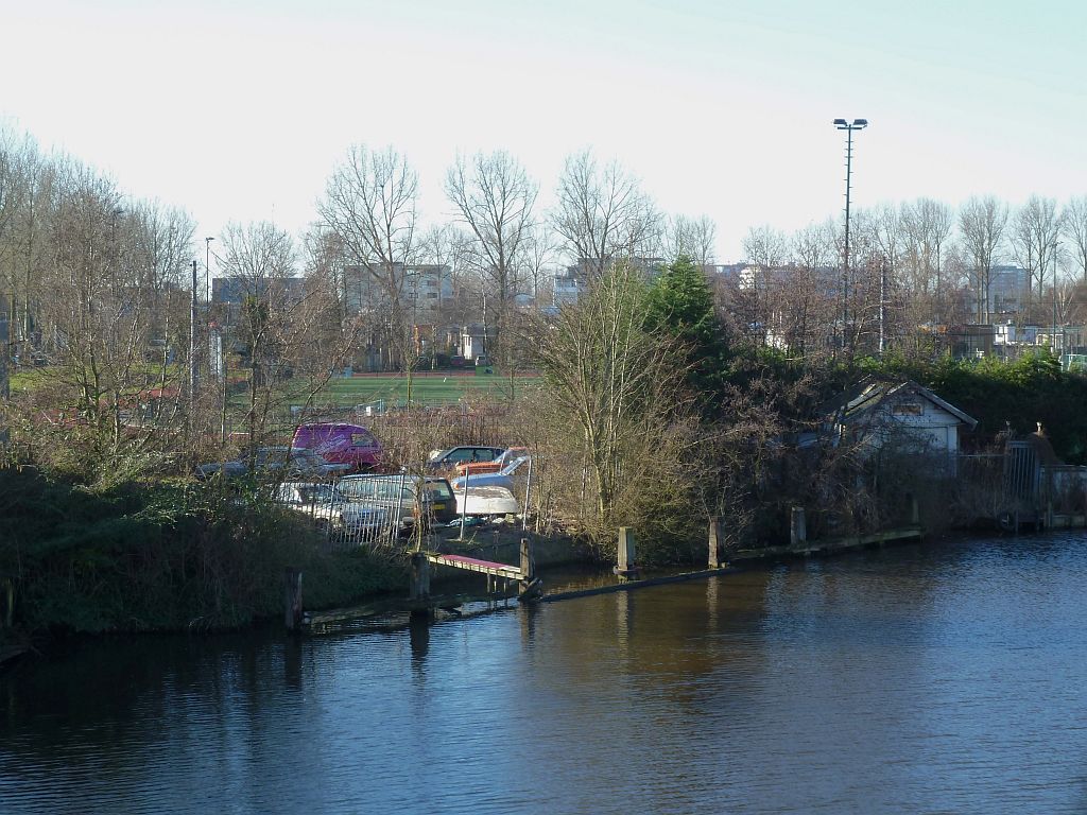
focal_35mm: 67
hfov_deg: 29.0
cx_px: 544
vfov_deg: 21.9
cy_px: 408
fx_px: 2104
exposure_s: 1/125
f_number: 4.1
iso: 80
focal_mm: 11
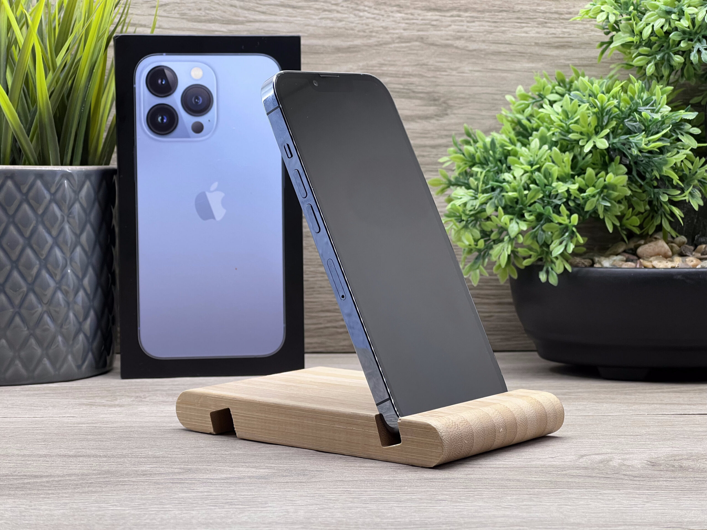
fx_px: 1573
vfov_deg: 19.1
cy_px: 265
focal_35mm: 77
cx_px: 354
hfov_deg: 25.3
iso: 100
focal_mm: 9
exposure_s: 1/100
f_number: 2.8
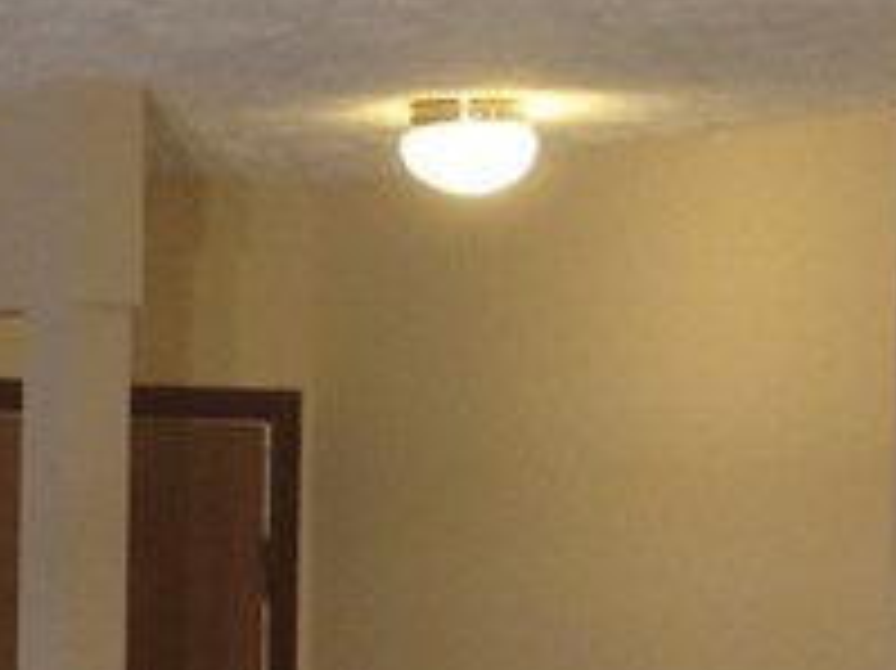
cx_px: -126
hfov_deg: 10.8
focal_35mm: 180
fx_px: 4656
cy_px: 949
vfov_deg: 8.1
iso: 50
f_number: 2.4
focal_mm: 4.28
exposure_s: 1/30
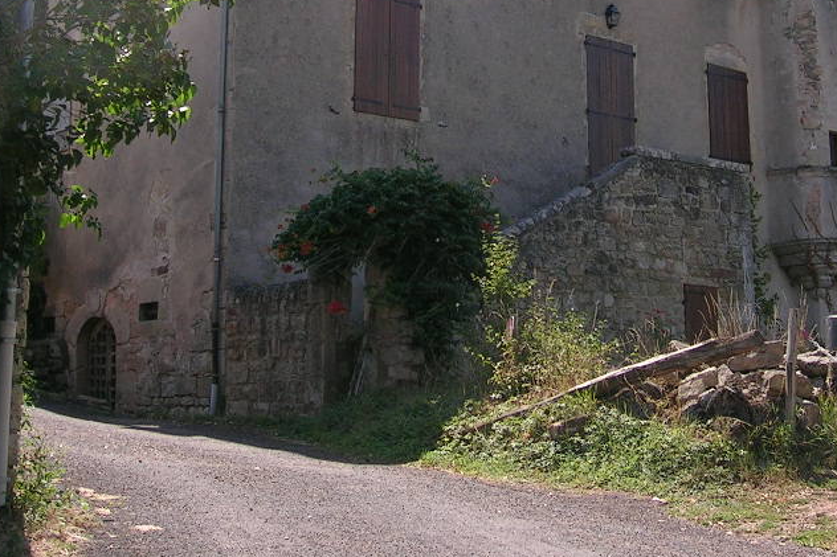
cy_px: 118
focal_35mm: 59
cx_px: 532
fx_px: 1371
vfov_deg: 22.7
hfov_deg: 33.7
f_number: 4.8
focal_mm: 5.4
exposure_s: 1/232
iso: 50
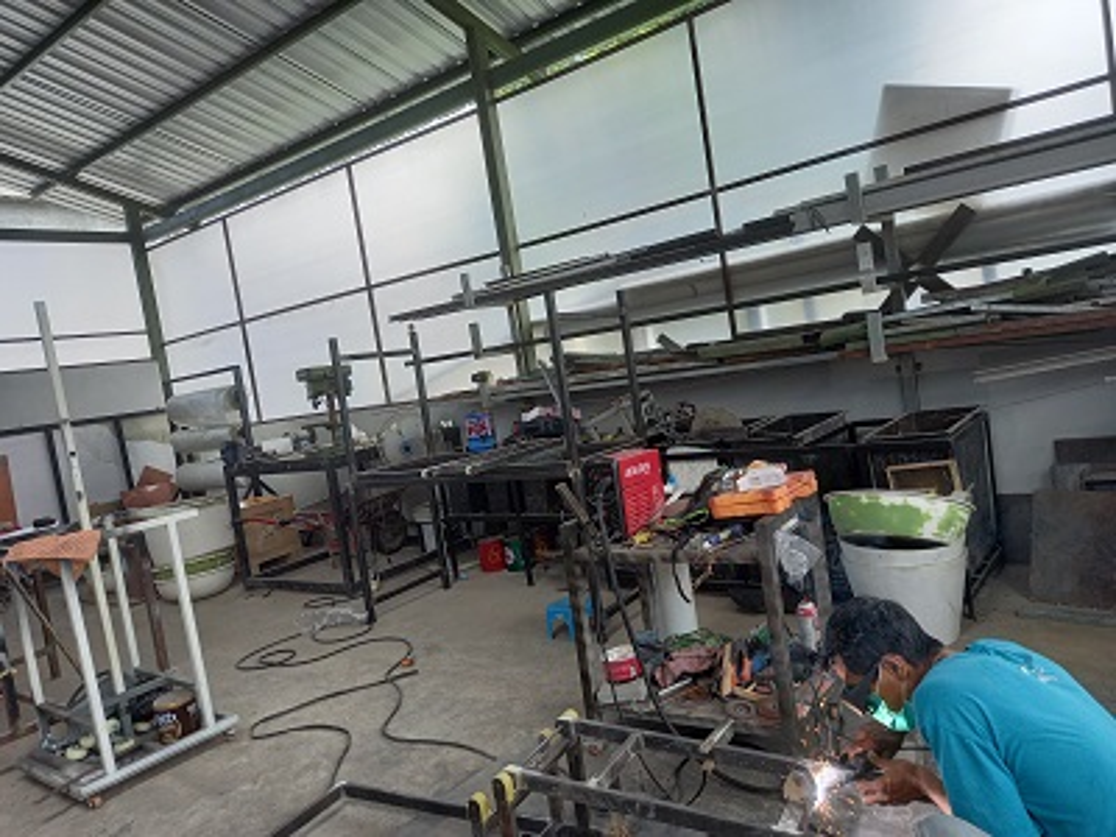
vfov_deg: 54.9
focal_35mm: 25
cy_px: 418
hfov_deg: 69.4
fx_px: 806
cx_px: 558
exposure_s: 1/148
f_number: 2
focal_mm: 4.6
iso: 25
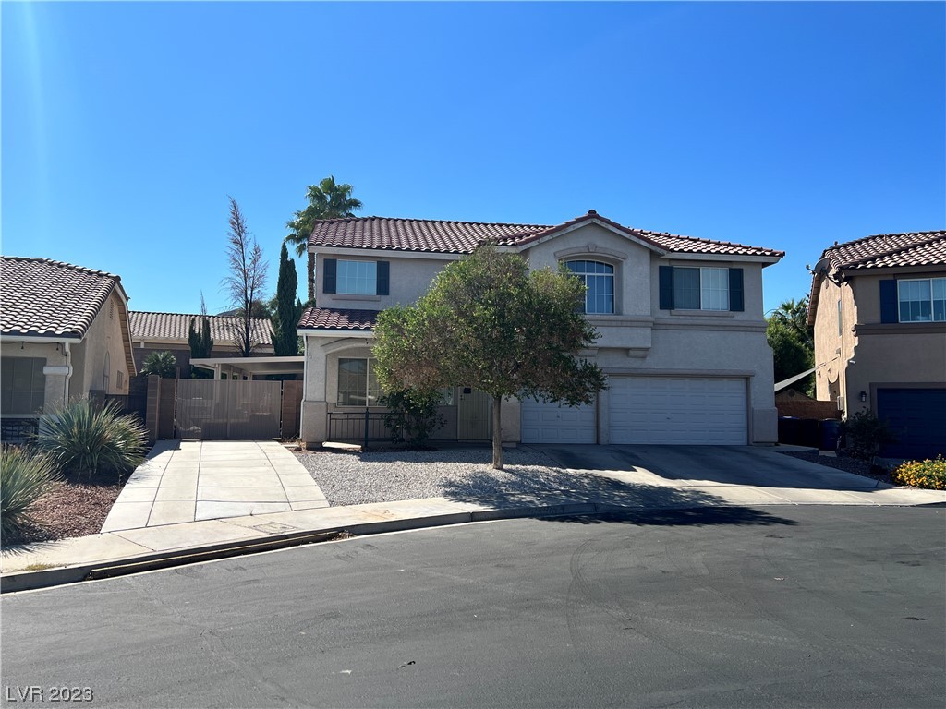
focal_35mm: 26
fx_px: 711
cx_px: 473
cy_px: 354
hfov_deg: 67.3
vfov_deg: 53.1
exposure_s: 1/5076
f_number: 1.5
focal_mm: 5.7
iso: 50
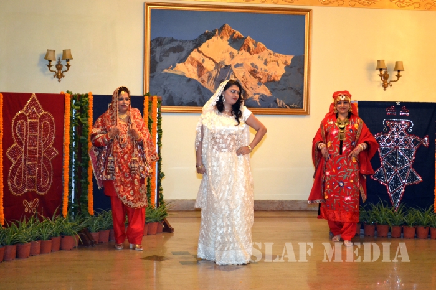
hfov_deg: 29.3
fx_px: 835
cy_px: 145
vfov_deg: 19.7
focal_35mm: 69
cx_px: 218
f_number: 5.3
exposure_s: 1/60
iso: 3200
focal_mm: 46
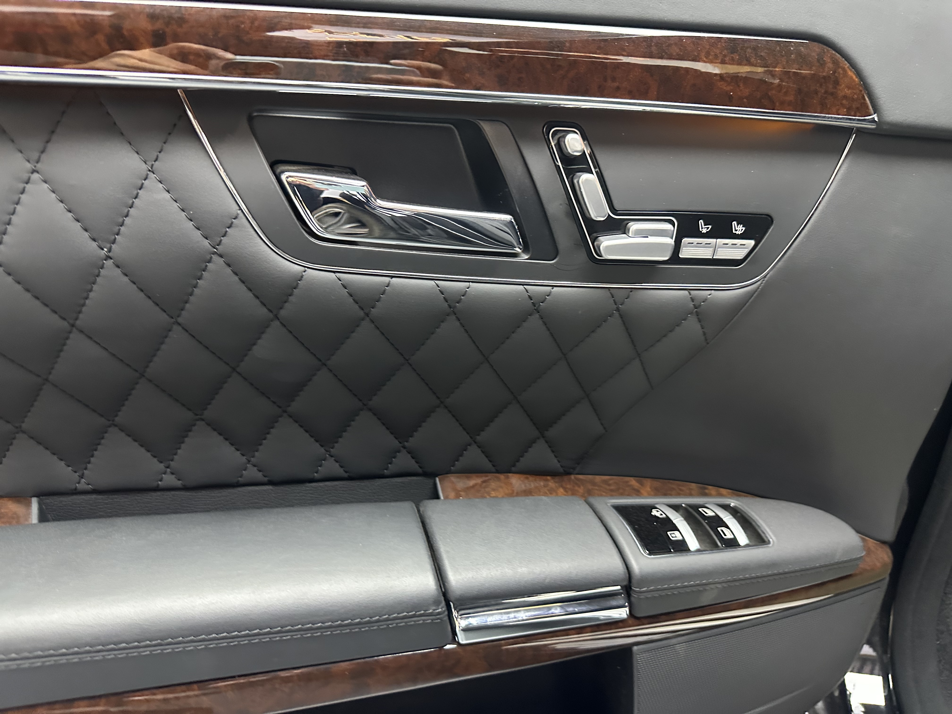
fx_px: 660
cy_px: 357
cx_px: 476
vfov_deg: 56.8
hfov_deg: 71.6
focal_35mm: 24
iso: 640
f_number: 1.78
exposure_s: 1/33
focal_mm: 6.86
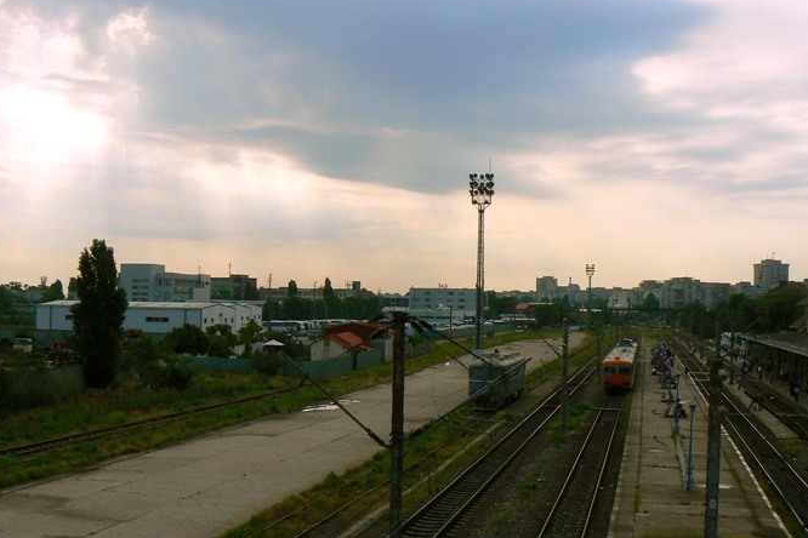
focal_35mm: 45
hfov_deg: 43.5
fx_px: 1010
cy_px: 292
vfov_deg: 29.9
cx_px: 360
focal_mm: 6
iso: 100
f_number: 7.1
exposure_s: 1/640
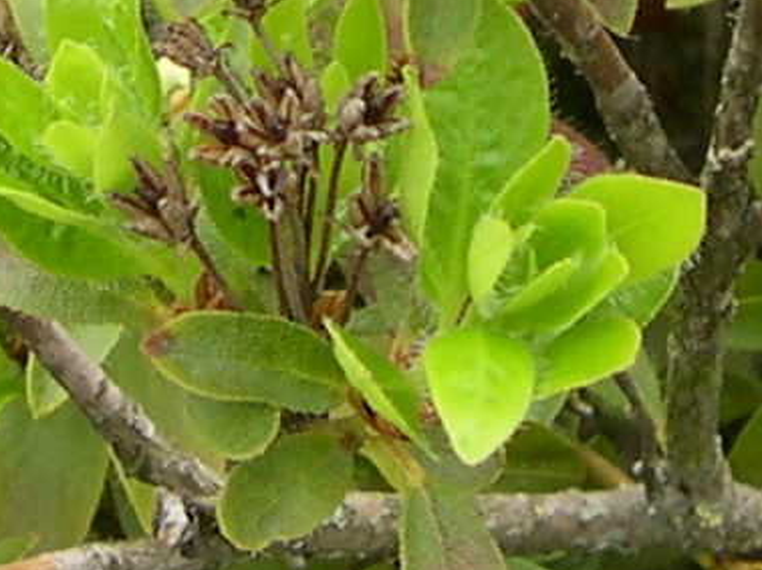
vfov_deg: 8.9
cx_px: -42
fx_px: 3542
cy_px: -371
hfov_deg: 12.1
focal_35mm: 161
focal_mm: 8
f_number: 2.8
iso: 100
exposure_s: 1/277
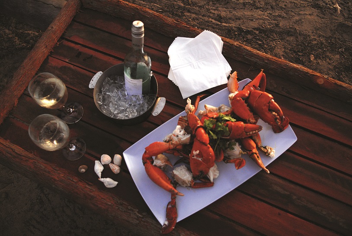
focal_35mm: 26
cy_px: 118
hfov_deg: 70.4
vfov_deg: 50.5
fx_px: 250
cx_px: 176
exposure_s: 1/25
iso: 320
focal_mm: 17
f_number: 2.8
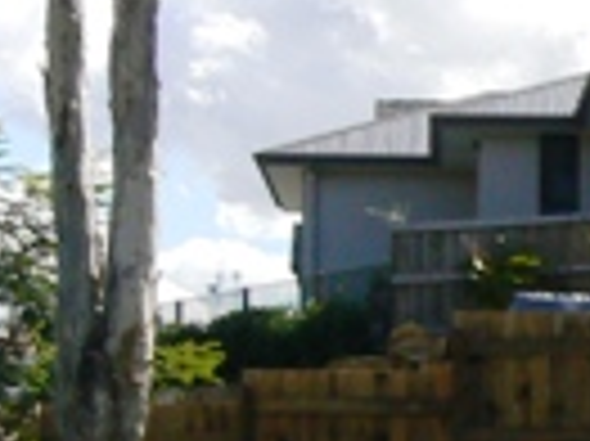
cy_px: 652
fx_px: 3133
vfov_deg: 7.9
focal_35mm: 184
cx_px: 1146
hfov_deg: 10.0
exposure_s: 1/400
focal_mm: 6
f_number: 5.6
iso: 80
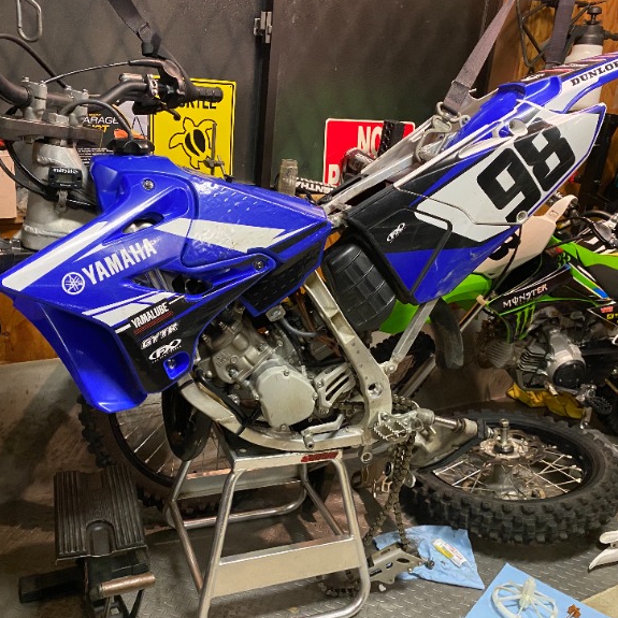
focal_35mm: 32
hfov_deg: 51.0
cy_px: 308
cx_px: 271
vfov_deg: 51.1
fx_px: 646
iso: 500
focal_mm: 4.25
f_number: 1.8
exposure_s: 1/33
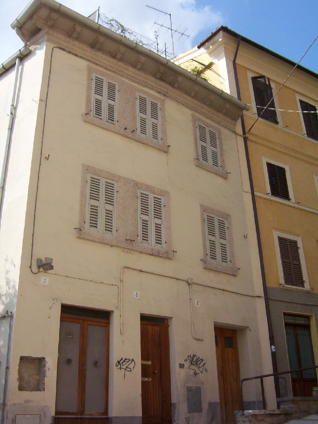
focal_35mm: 36
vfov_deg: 51.4
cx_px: 159
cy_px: 212
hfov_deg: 39.7
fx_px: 441
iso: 100
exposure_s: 1/699
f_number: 5.24
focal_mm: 5.54
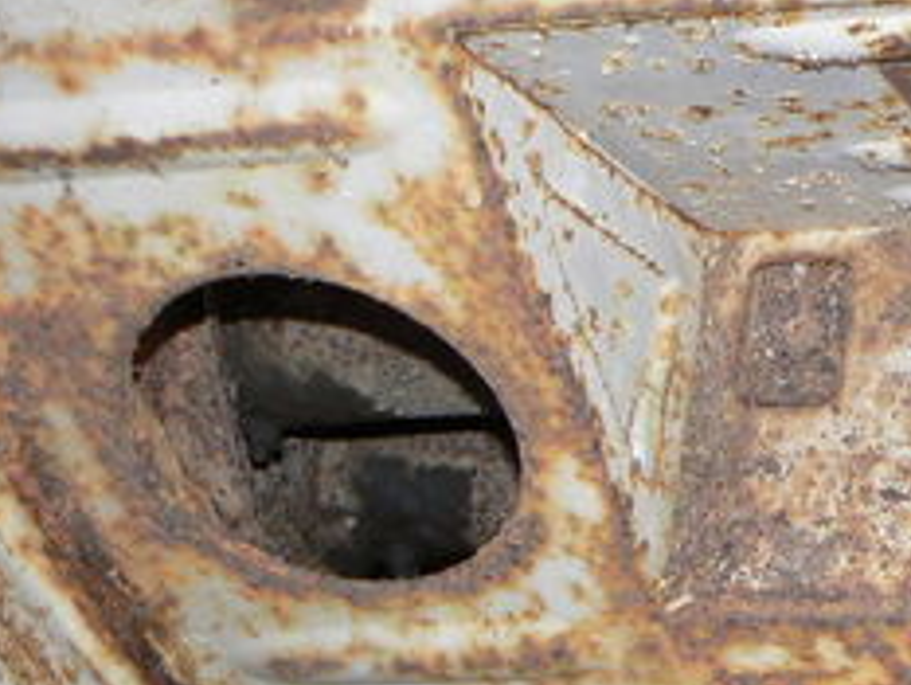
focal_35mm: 99
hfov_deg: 18.7
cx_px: 1103
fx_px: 2607
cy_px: 544
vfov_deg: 14.9
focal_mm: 6
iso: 100
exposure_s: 1/30
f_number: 2.8
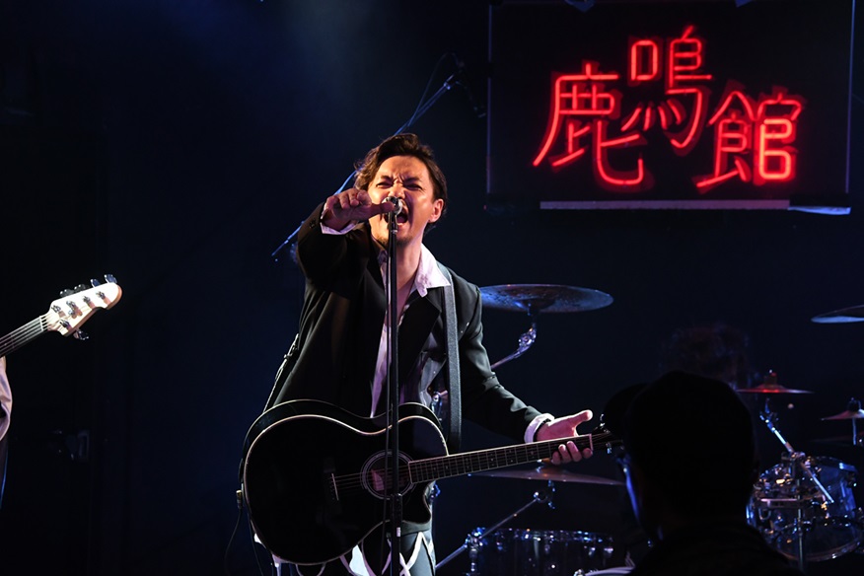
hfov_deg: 13.1
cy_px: 288
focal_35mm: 157
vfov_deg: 8.7
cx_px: 432
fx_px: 3768
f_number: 6.3
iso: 3200
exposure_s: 1/250
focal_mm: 105
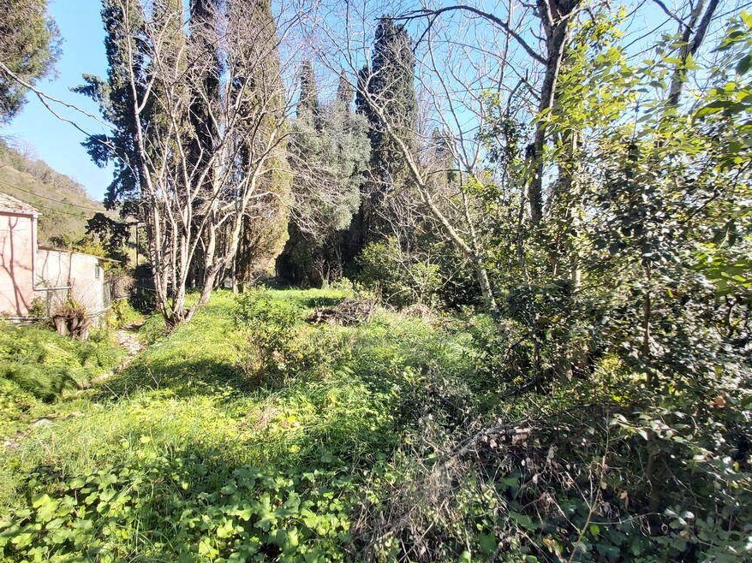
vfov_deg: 85.5
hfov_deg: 101.9
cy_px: 264
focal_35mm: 14
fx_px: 304
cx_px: 350
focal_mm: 1.42
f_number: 2.2
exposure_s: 1/185
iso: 40
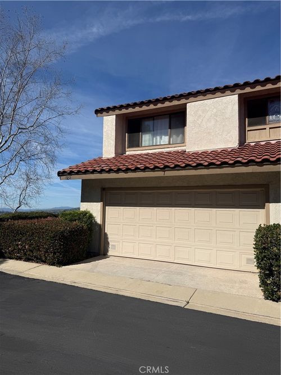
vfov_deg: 71.6
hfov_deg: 56.8
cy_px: 188
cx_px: 140
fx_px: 260
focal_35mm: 24
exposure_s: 1/9091
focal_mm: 6.76
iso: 80
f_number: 1.78
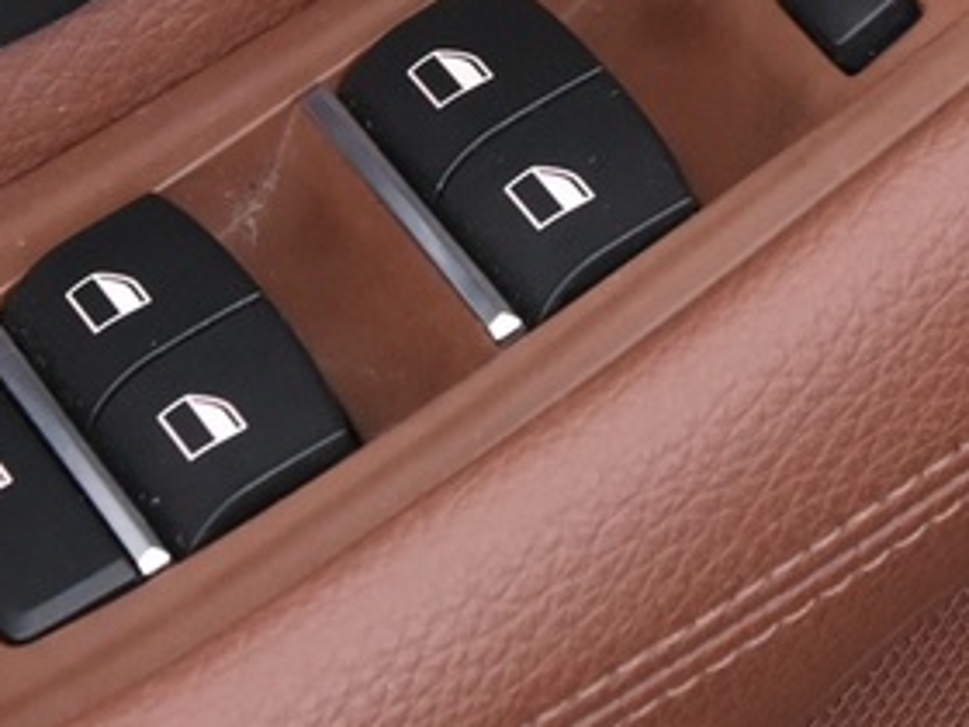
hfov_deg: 6.9
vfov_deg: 5.1
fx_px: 8090
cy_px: -21
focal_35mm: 289
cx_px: 644
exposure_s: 1/25
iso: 4000
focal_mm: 52
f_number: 4
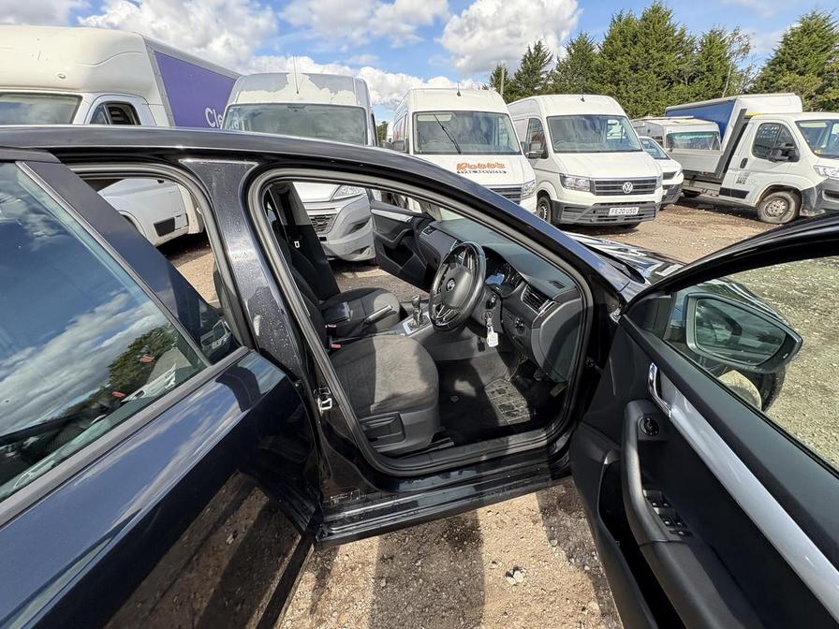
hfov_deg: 102.1
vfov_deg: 85.7
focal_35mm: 14
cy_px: 314
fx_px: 339
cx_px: 420
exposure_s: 1/274
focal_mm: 2.22
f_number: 2.2
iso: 64
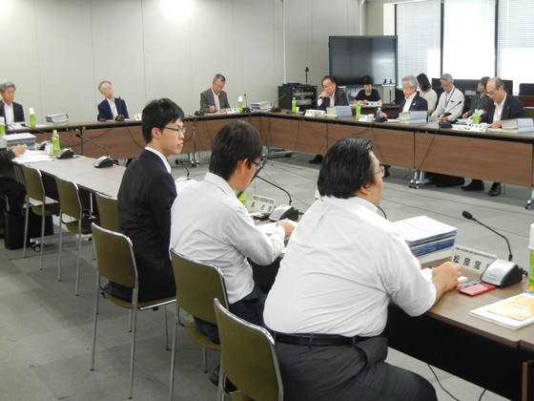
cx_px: 267
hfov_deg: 42.1
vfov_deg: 32.2
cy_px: 200
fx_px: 694
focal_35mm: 45
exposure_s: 1/29.8
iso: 400
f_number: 3.8
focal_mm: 8.1
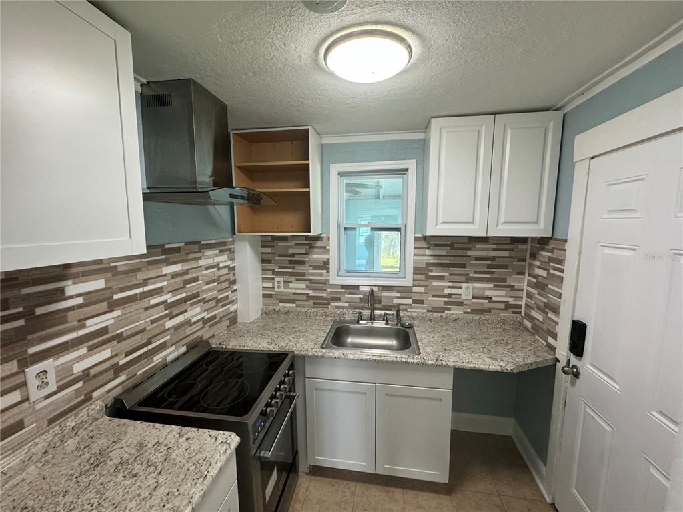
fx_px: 276
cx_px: 342
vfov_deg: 85.7
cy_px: 256
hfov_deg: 102.1
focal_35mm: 14
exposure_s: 1/120
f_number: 2.2
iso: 250
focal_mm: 2.22
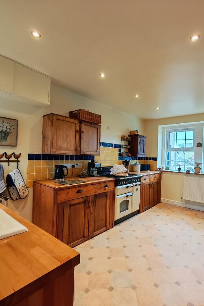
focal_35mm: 17
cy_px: 154
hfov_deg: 69.8
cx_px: 121
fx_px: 145
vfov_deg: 93.3
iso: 200
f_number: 2
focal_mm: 1.82
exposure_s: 1/33
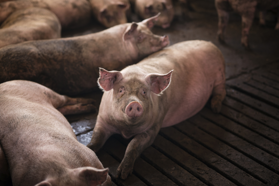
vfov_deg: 26.5
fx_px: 395
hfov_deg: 38.9
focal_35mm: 51
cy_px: 95
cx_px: 142
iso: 640
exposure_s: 1/250
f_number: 1.8
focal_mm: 50
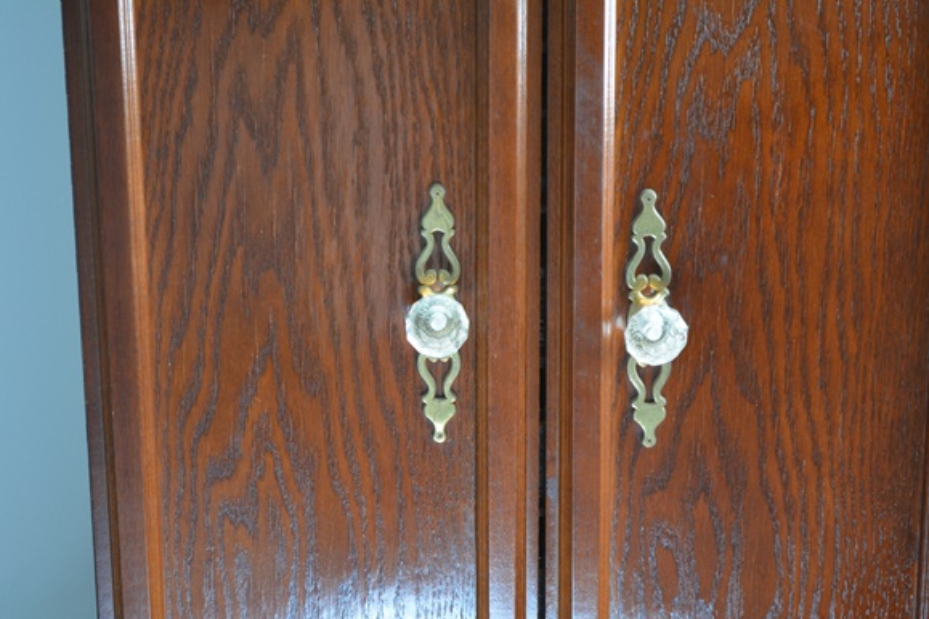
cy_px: 314
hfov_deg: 23.8
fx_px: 2207
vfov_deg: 16.0
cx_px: 469
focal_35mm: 86
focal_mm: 55
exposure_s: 1/30
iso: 900
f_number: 5.6
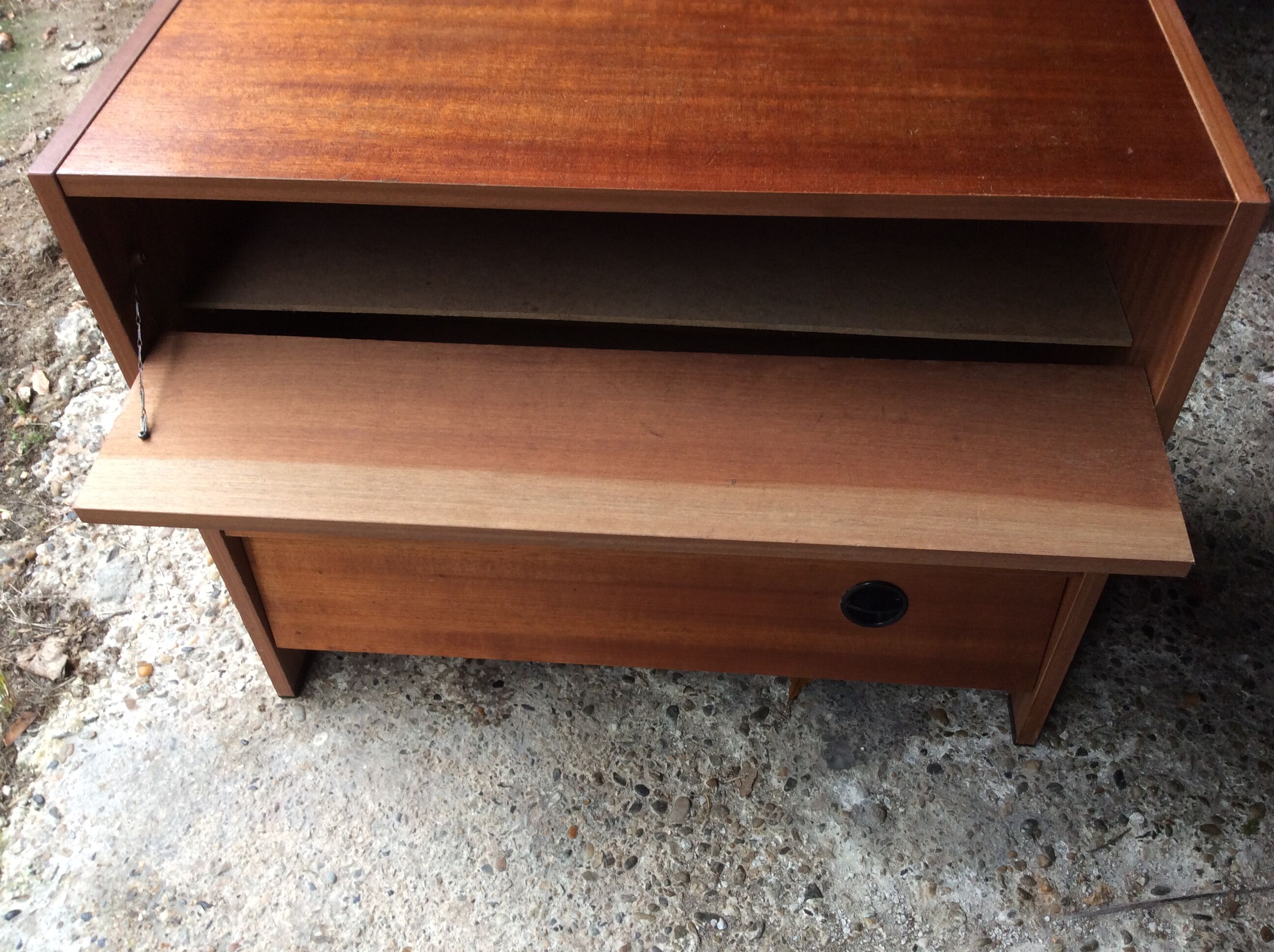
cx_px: 637
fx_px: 1176
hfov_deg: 56.9
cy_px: 476
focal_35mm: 32
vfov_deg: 44.1
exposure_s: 1/25
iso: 40
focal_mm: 3.3
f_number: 2.4
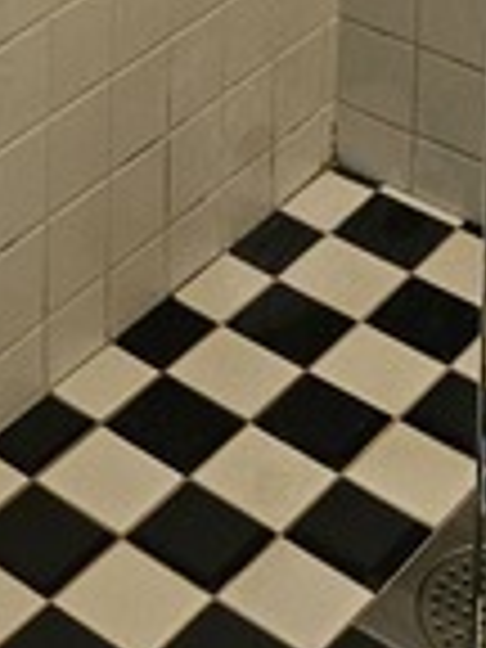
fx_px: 2303
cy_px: -878
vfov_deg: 12.7
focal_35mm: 123
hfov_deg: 11.9
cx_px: 27
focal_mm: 5.4
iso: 400
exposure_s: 1/100
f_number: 1.8
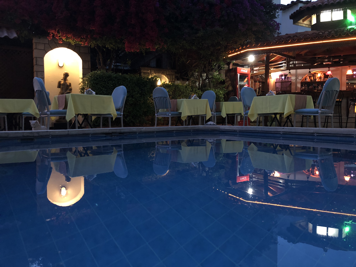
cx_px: 178
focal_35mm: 28
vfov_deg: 49.7
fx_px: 288
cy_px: 134
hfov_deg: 63.4
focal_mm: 3.99
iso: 160
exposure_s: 1/4
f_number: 1.8
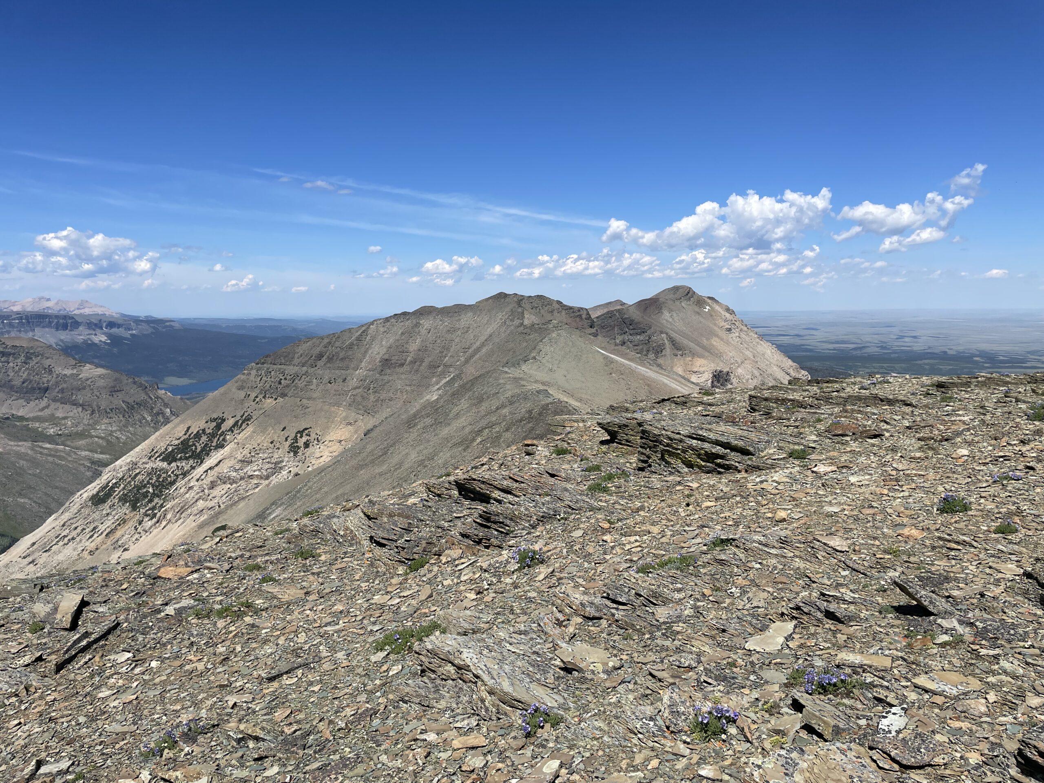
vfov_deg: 53.1
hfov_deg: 67.3
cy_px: 392
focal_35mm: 26
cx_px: 522
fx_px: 784
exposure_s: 1/5291
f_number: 1.6
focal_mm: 4.2
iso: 32
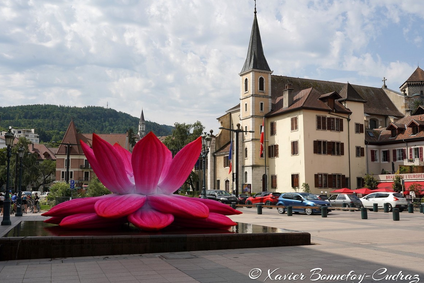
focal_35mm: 42
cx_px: 207
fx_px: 495
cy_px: 143
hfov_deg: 46.4
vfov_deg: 31.9
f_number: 16
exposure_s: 1/90
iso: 100
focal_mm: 41
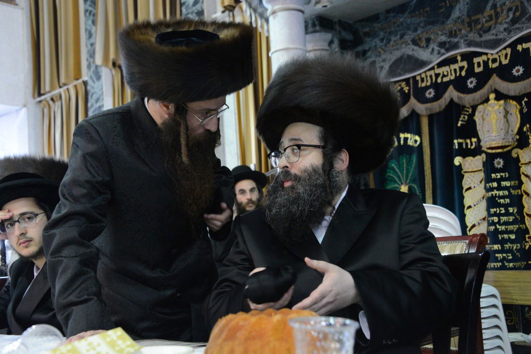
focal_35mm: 48
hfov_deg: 41.1
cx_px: 266
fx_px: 708
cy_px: 177
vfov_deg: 28.1
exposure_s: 1/80
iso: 4000
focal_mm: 48
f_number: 5
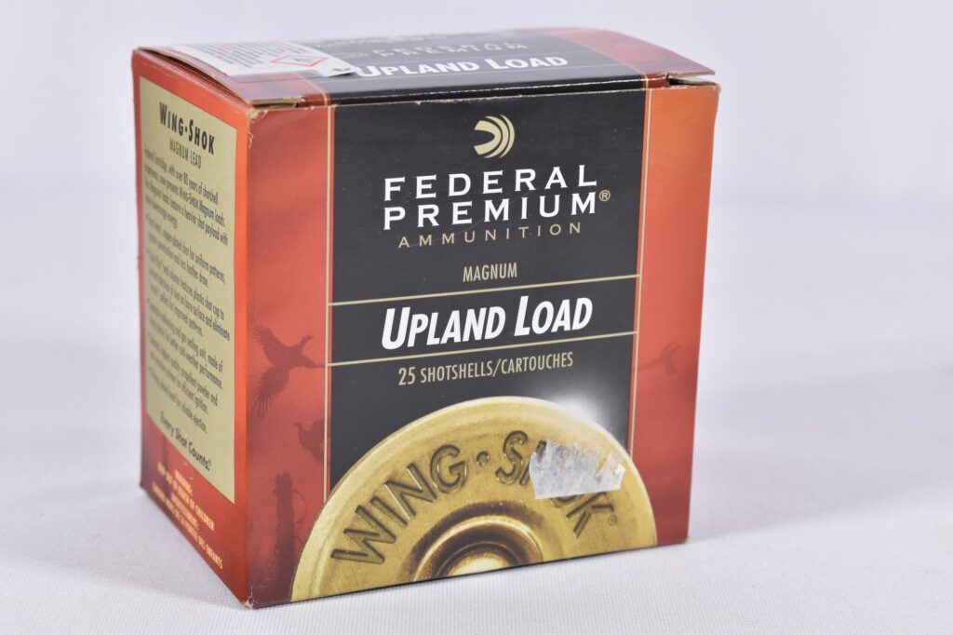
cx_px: 476
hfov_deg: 24.6
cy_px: 318
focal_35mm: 82
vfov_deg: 16.5
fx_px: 2183
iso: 640
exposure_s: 1/40
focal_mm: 55
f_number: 5.6
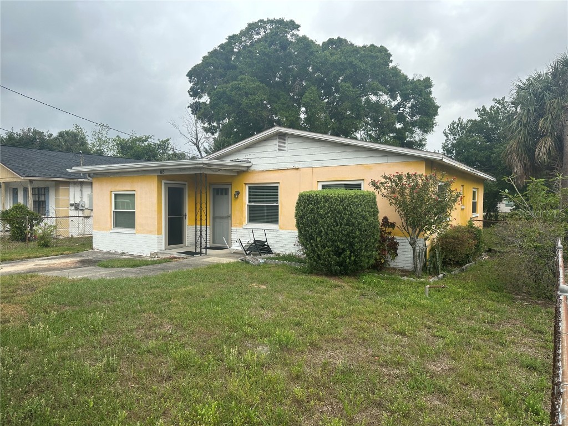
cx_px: 284
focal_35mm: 24
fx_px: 394
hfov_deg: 71.6
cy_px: 213
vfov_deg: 56.8
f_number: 1.78
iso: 80
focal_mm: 6.86
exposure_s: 1/3247
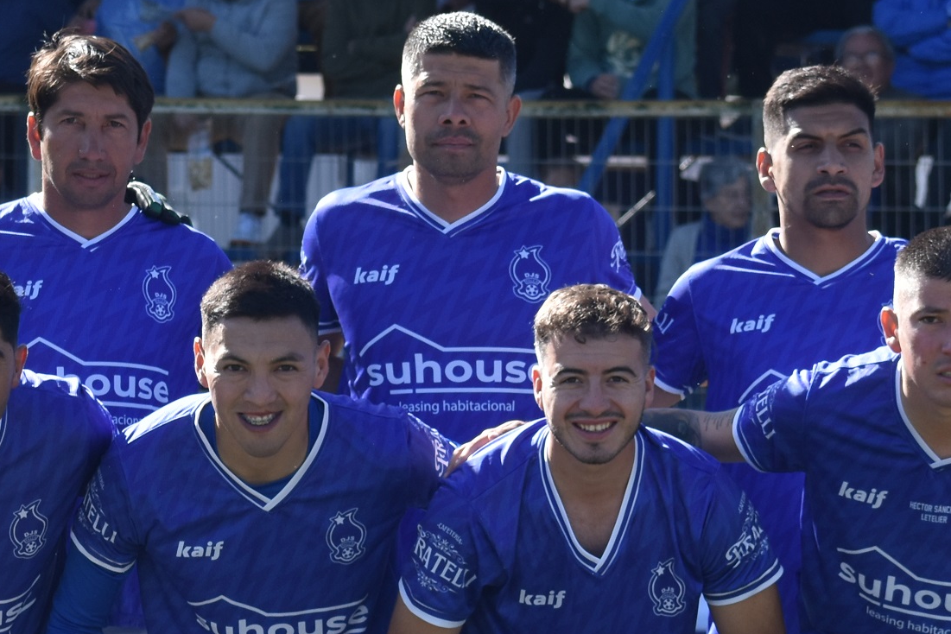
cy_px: 515
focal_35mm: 286
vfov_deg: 4.8
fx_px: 7555
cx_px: 468
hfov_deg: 7.2
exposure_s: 1/500
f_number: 5.6
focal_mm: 70
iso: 220
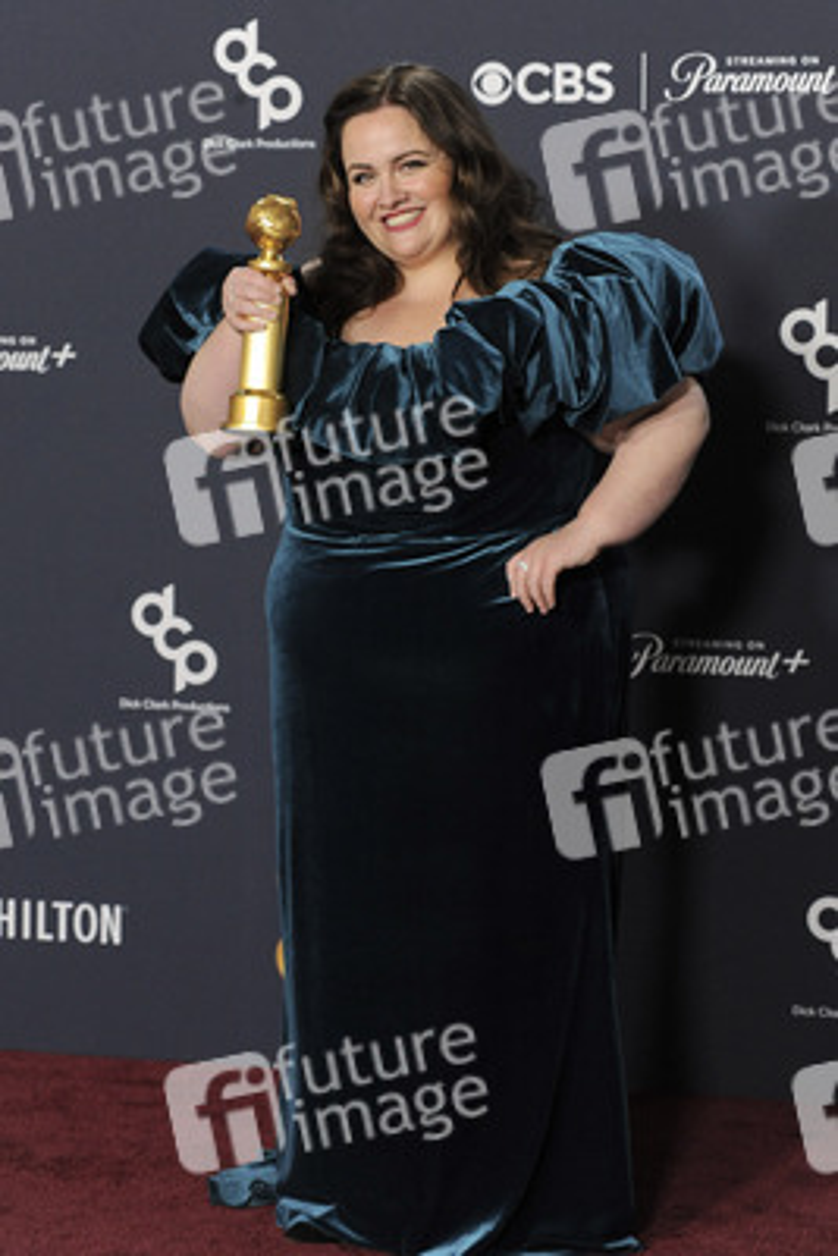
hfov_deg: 14.9
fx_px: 3209
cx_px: 419
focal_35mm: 92
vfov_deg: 22.1
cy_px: 628
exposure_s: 1/125
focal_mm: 92
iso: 2500
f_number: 5
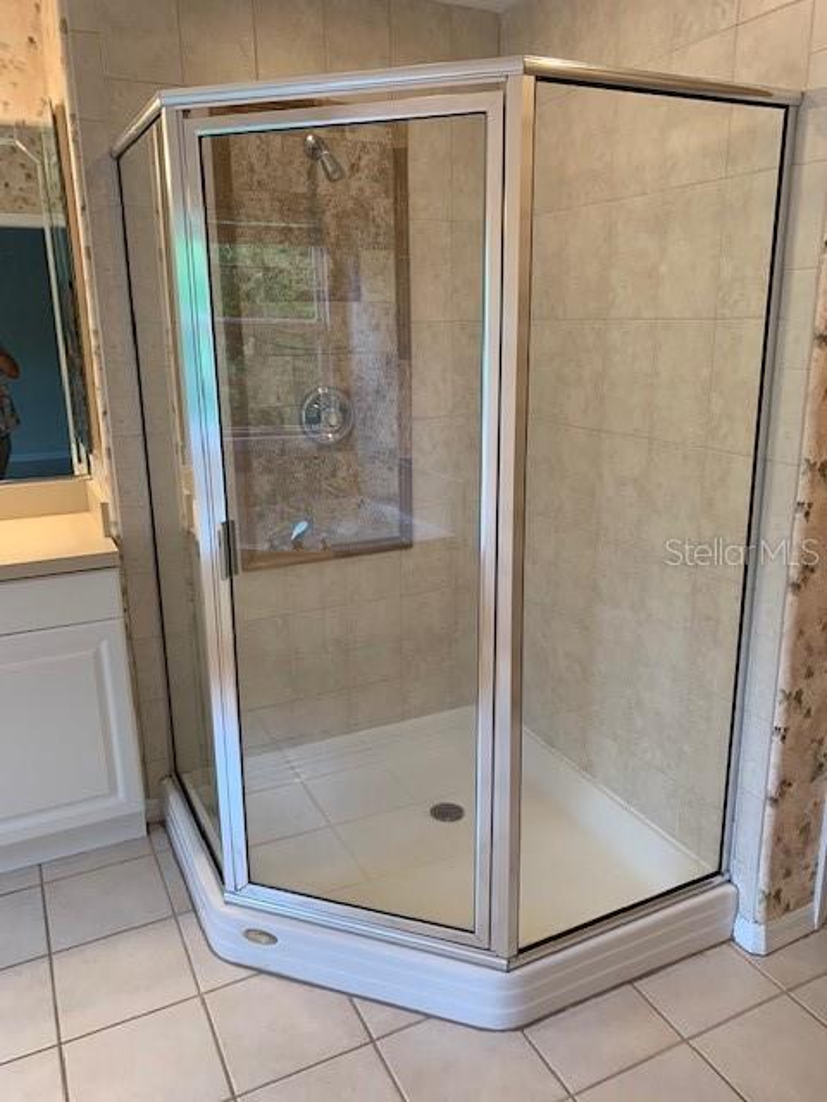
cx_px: 414
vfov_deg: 67.3
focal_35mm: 26
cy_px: 551
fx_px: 828
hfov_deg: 53.1
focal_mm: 4.25
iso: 80
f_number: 1.8
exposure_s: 1/60
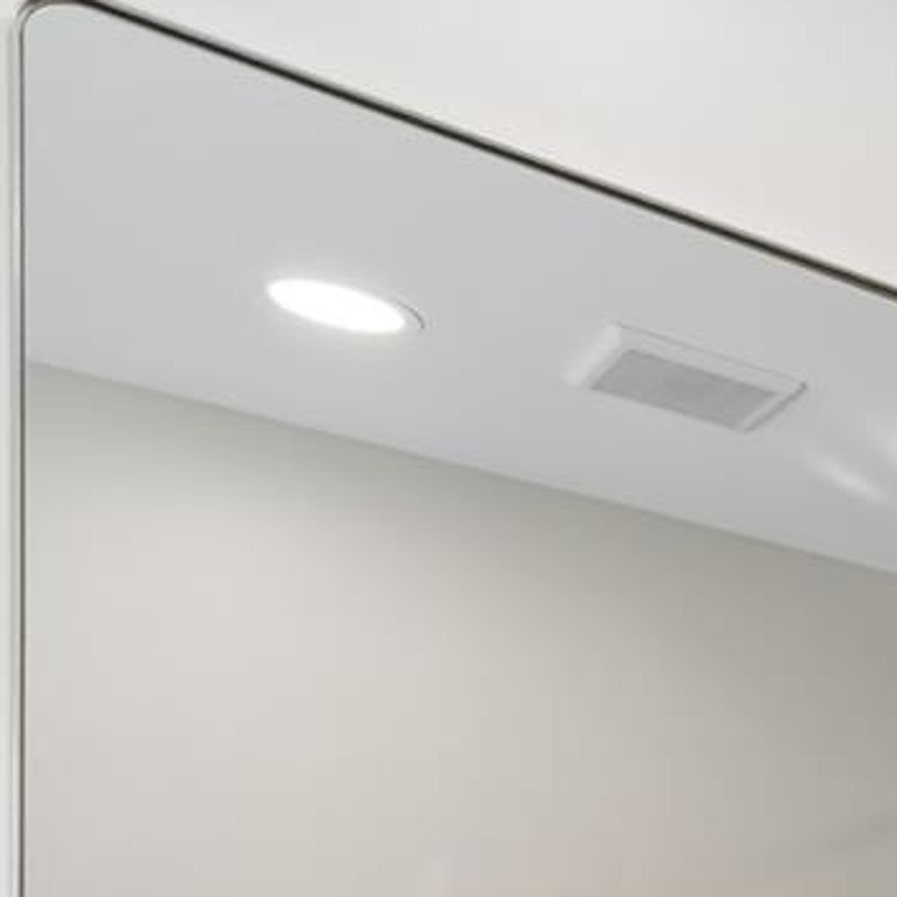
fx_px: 1700
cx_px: 1947
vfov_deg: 25.3
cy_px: 1177
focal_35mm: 58
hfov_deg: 17.2
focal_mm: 10
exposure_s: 1/20
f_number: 7.1
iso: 100
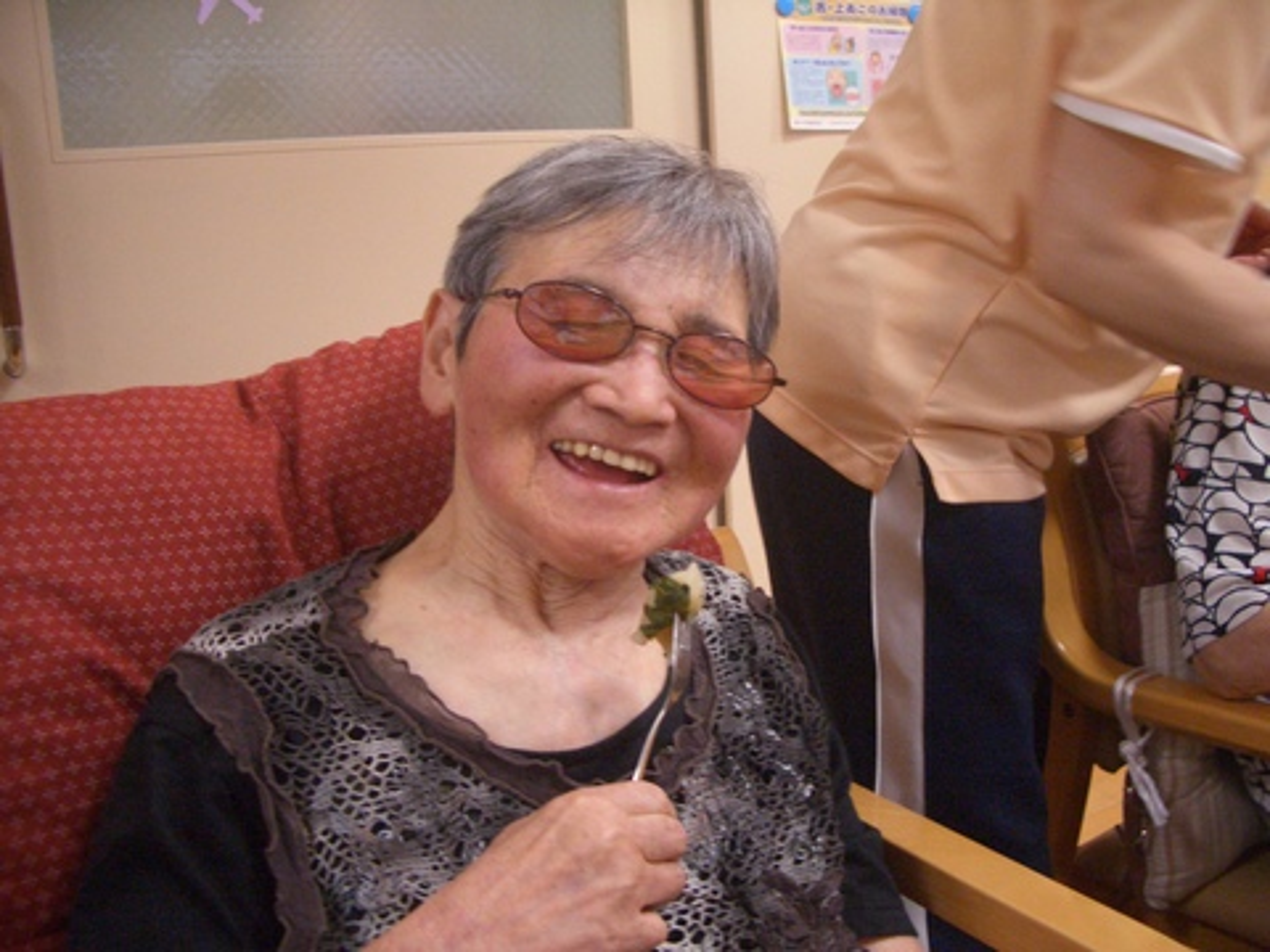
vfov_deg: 40.7
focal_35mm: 35
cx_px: 635
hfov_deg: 52.6
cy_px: 476
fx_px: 1284
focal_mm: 5.8
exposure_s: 1/25
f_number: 2.6
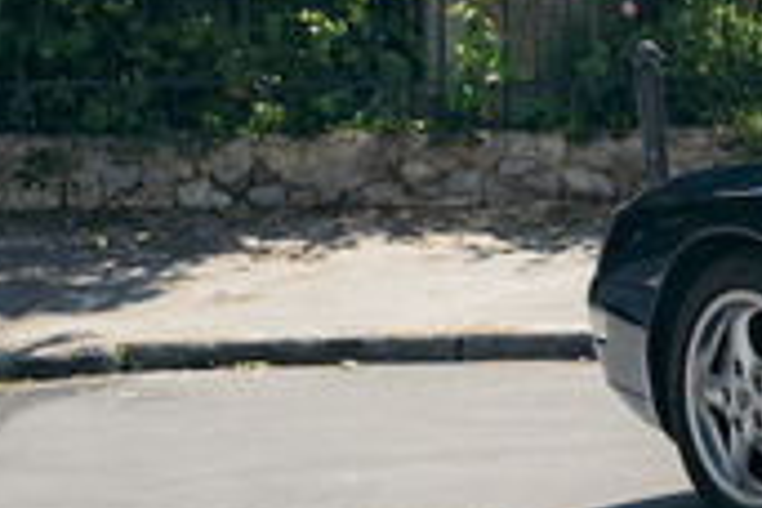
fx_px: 3810
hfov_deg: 10.5
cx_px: 1497
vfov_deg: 7.6
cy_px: 2
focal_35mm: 180
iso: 200
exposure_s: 1/3200
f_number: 2.8
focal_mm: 40
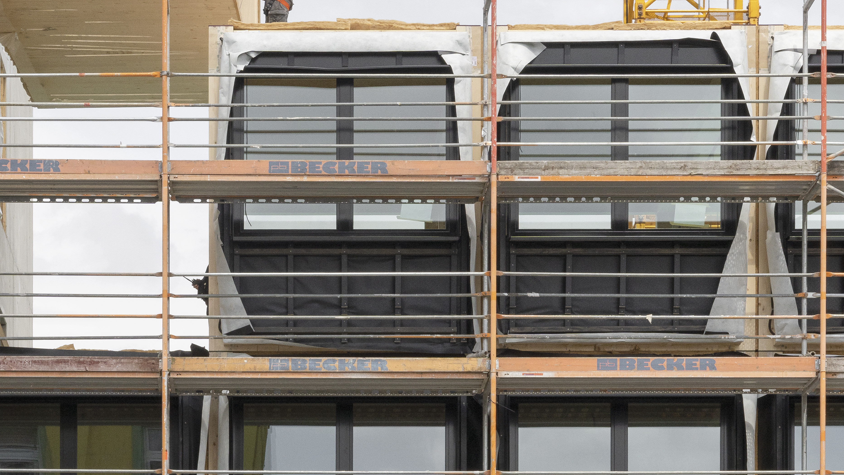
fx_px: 3017
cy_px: 112
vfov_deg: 9.0
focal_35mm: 135
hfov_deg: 15.8
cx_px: 192
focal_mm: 50.3
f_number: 13
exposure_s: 1/640
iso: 400
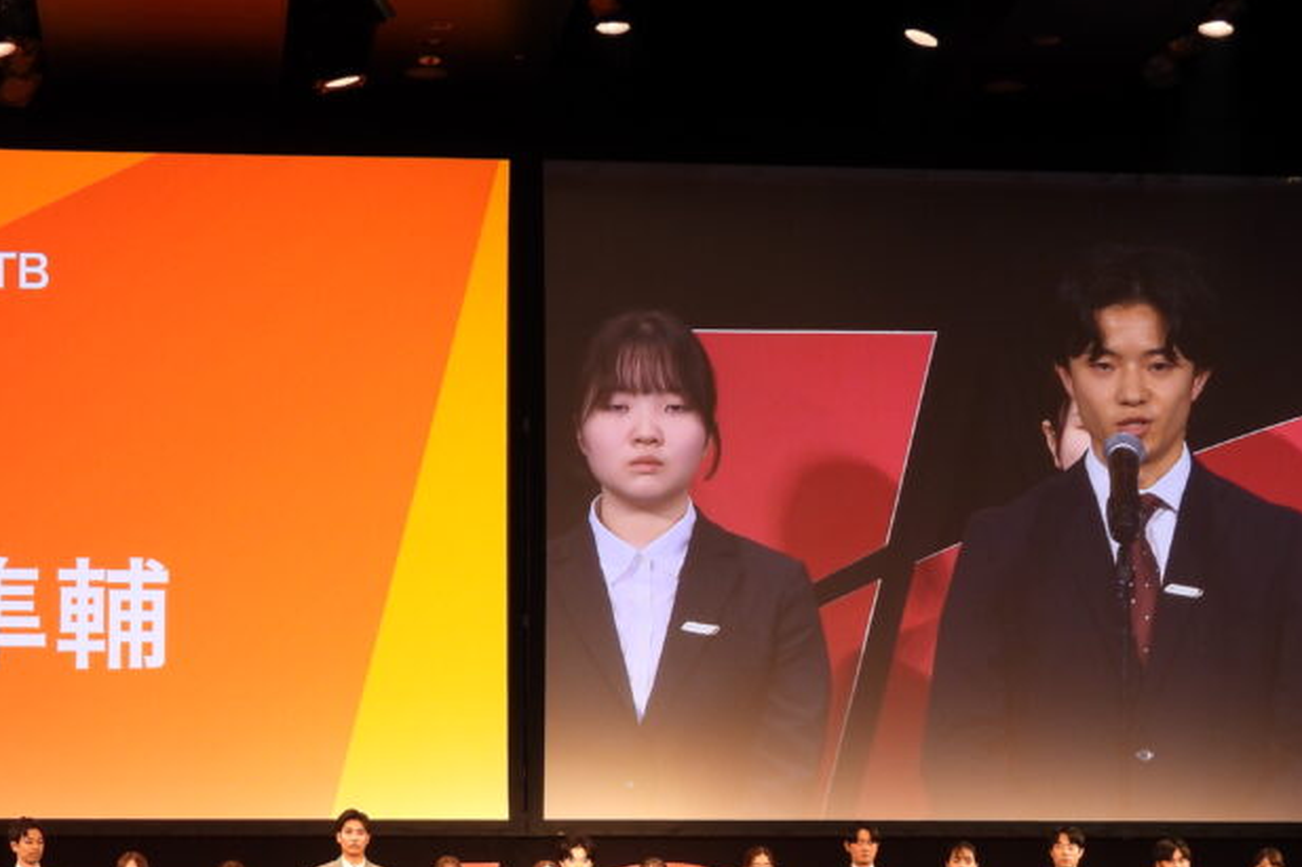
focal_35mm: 95
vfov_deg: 14.3
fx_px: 3435
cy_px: 776
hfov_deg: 21.5
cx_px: 566
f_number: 3.5
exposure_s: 1/40
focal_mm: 9.8
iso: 160
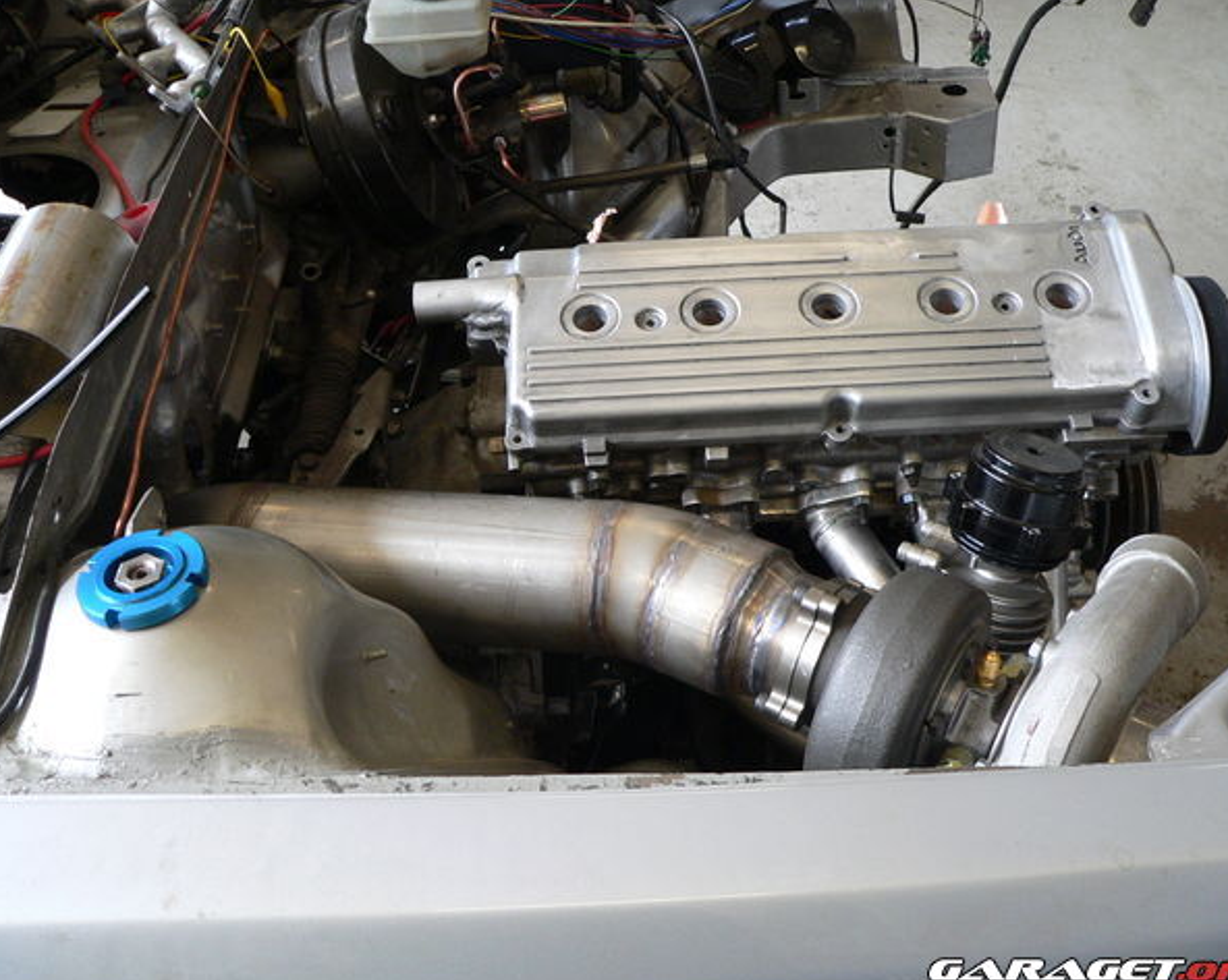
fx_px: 1380
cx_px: 620
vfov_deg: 39.1
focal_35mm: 38
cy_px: 493
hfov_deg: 48.0
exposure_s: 1/60
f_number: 2.8
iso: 200
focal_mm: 6
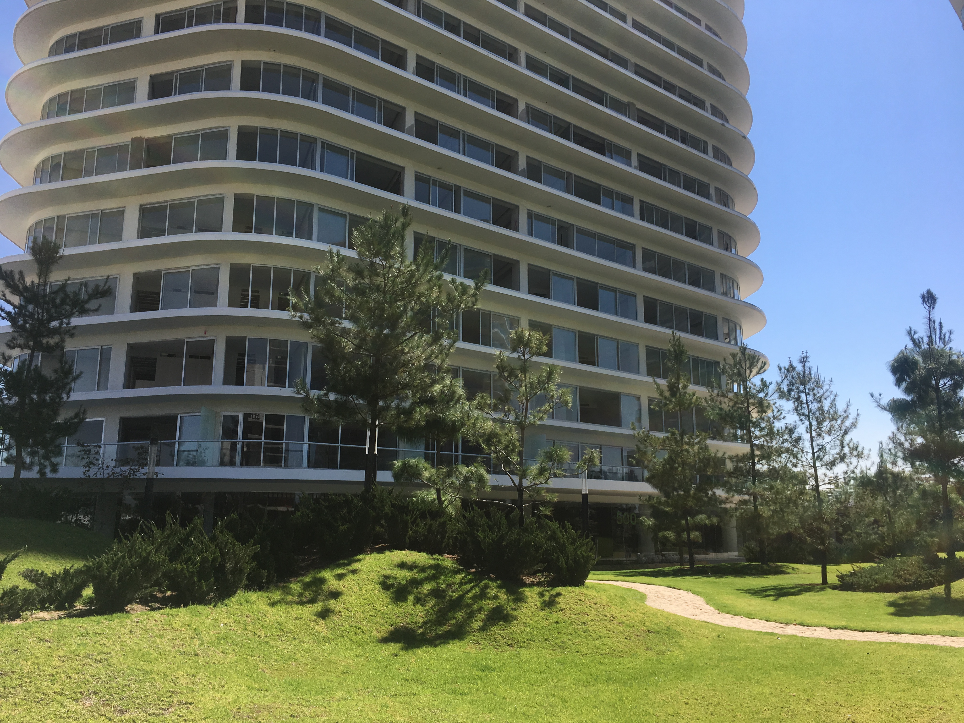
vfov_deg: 48.2
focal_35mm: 29
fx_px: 808
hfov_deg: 61.7
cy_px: 362
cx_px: 482
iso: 25
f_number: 2.2
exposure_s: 1/1603
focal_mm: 4.15
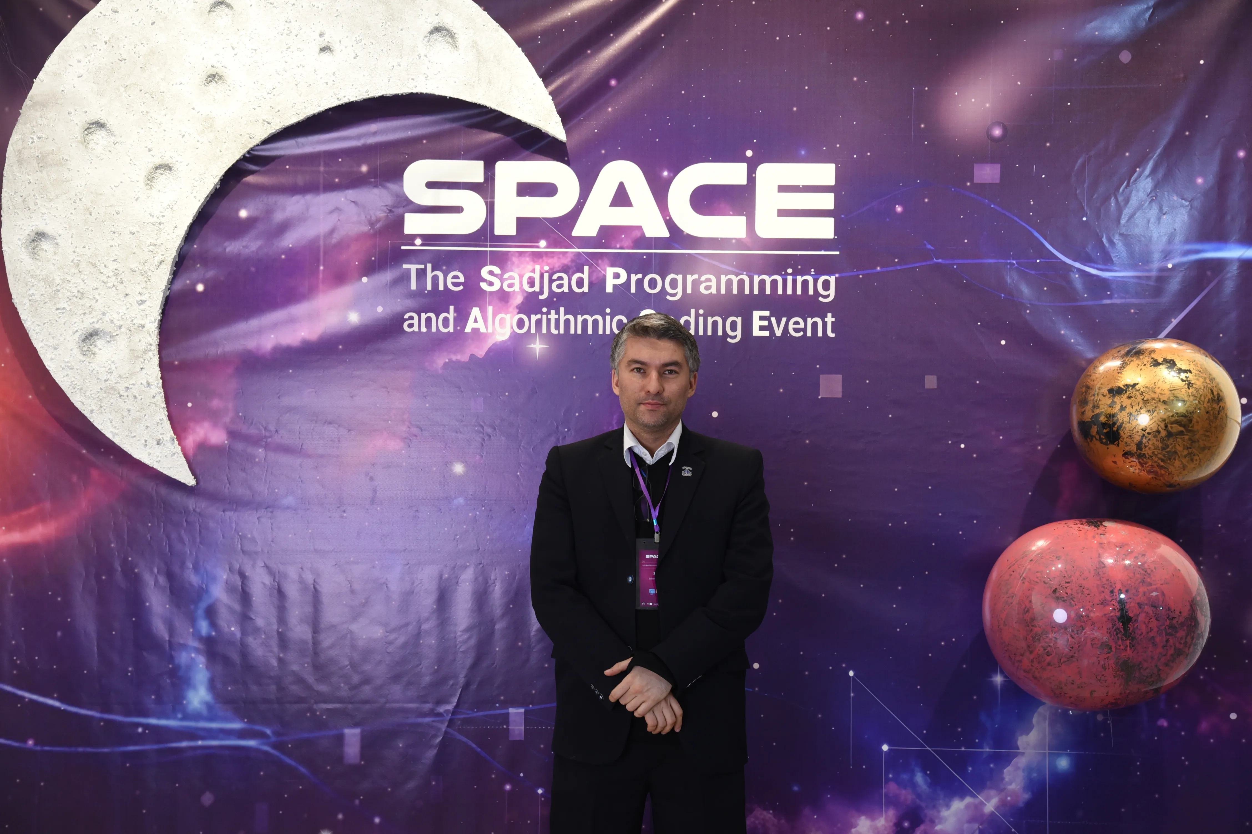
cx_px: 626
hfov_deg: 32.4
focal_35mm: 62
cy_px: 417
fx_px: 2156
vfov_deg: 21.9
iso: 1250
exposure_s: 1/100
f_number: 6.3
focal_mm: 62
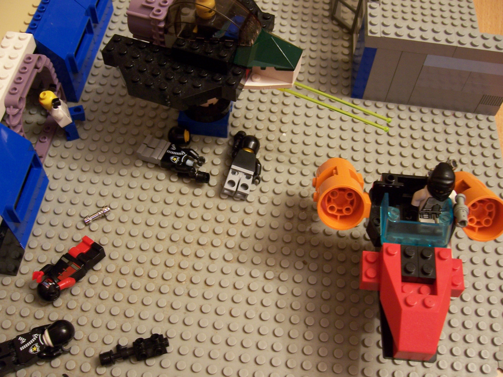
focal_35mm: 36
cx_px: 252
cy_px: 188
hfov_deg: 51.4
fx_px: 523
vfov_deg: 39.7
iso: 160
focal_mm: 6.2
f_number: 2.8
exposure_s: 1/8
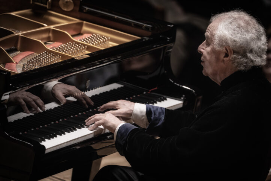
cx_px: 136
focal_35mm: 535
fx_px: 4026
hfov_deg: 3.9
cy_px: 90
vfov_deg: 2.6
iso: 3200
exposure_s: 1/500
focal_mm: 535
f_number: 6.3
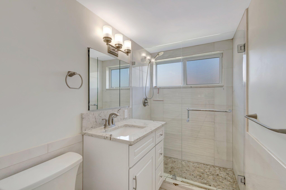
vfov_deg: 77.2
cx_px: 143
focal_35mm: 15
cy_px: 95
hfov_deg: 100.4
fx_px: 119
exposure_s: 1/60
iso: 640
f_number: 8
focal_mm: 10
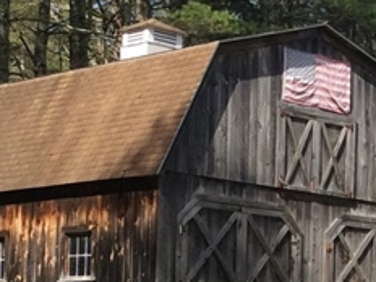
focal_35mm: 141
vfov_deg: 10.3
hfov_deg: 13.5
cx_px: 489
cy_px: 349
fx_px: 1532
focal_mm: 3.3
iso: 32
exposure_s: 1/817
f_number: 2.4
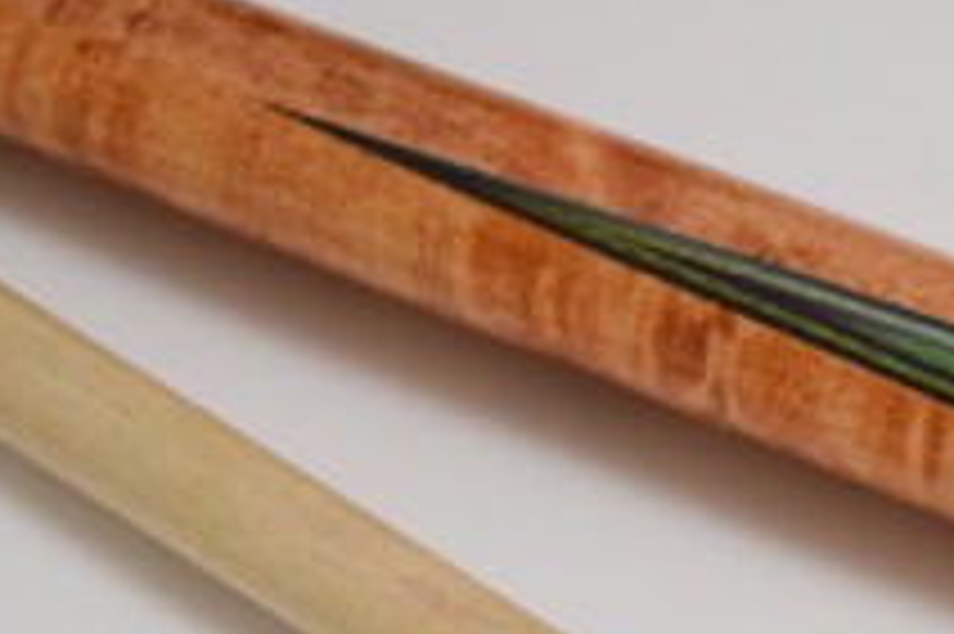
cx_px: 1354
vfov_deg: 5.5
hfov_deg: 8.1
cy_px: 483
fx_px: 6607
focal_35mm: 250
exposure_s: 1/125
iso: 3200
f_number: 5.6
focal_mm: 55
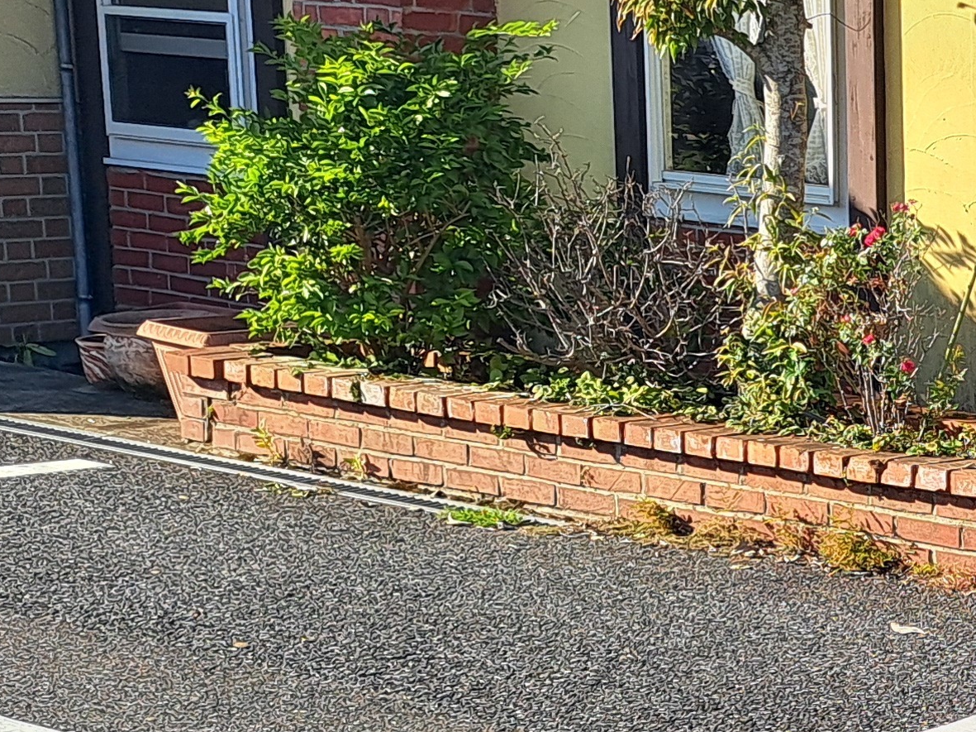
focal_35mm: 94
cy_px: 716
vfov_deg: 15.5
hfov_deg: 18.0
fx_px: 2650
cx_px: 1571
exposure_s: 1/668
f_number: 1.8
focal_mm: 5.23
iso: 50
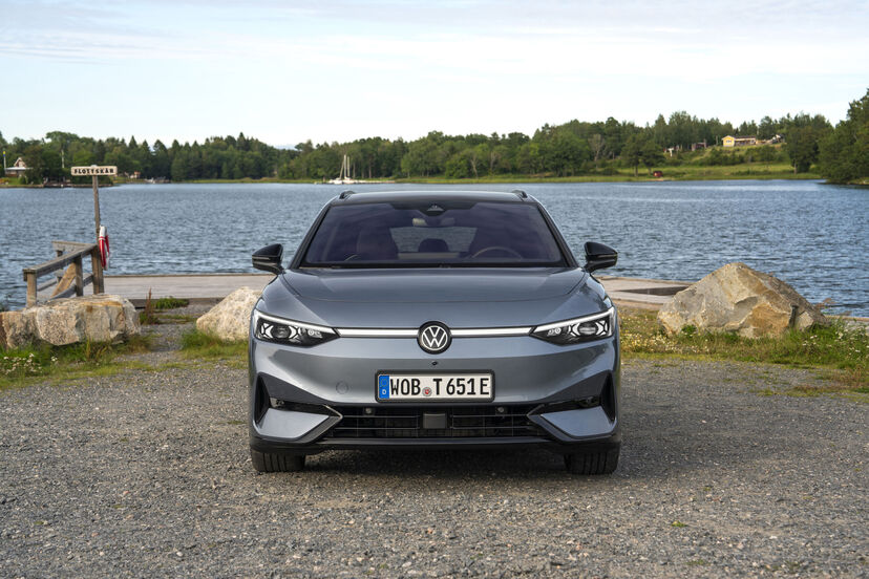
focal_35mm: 66
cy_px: 290
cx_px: 434
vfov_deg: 20.6
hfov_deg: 30.5
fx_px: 1593
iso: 50
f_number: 6.3
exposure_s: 1/50
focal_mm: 66
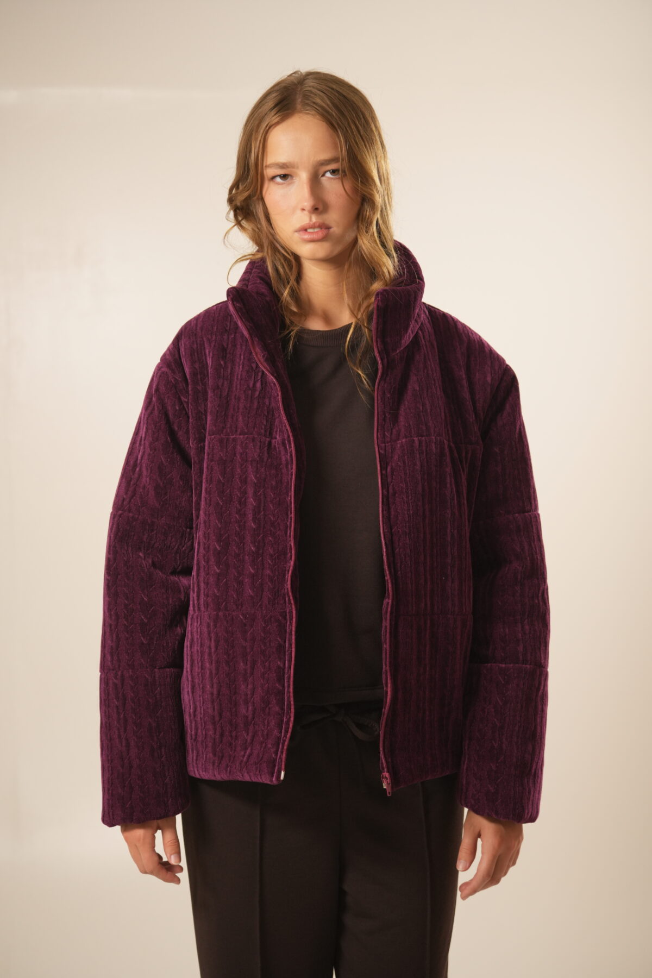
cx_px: 326
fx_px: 1902
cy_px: 489
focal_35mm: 70
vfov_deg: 28.8
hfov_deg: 19.5
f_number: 4
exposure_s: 1/125
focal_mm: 70
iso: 1600
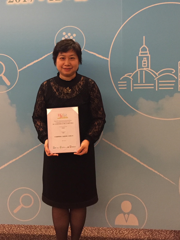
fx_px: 291
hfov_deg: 34.0
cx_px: 58
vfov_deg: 44.6
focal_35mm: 42
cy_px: 98
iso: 250
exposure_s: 1/17
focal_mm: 4.15
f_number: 2.2
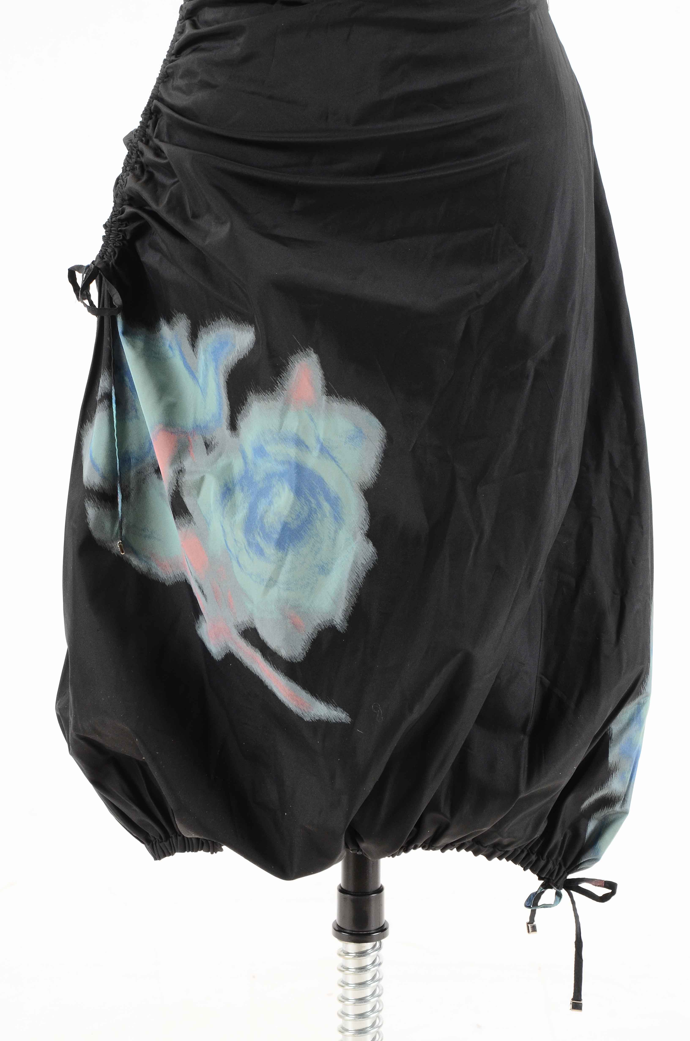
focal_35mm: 105
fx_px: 3032
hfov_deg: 13.0
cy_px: 520
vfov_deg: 19.5
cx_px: 345
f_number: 11
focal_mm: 70
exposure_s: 1/80
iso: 400
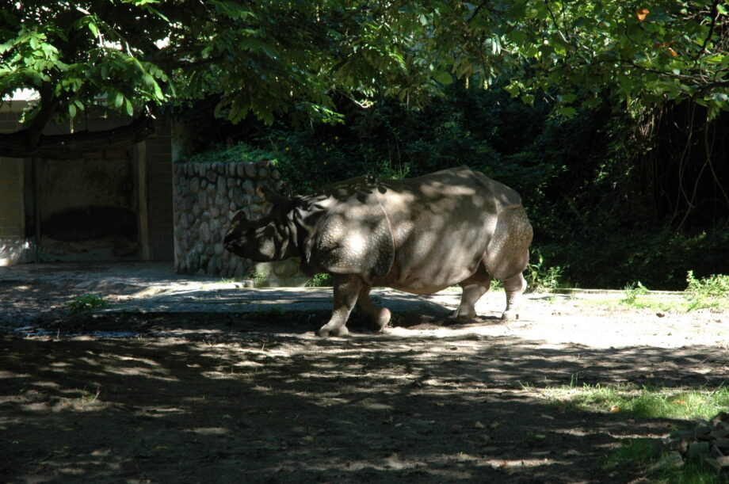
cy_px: 242
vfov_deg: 13.0
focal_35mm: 105
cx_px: 364
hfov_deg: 19.5
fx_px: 2124
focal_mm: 70
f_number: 5.6
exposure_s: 1/125
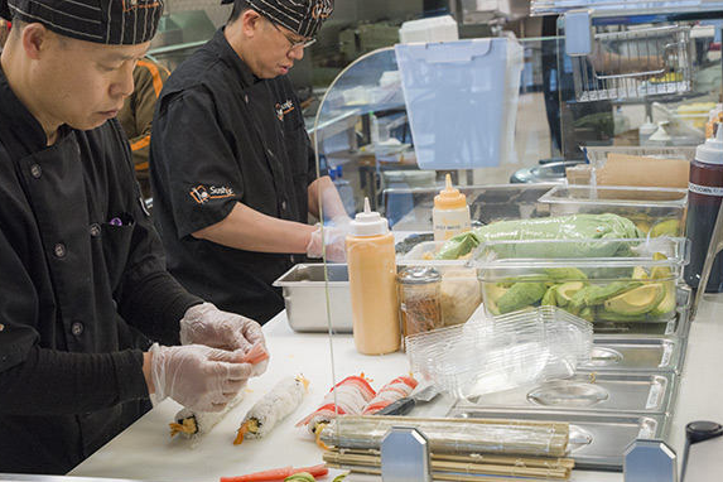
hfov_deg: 36.1
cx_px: 293
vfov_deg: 24.6
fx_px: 1104
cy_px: 184
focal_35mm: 55
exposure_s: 1/100
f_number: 6.3
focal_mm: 42
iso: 1250
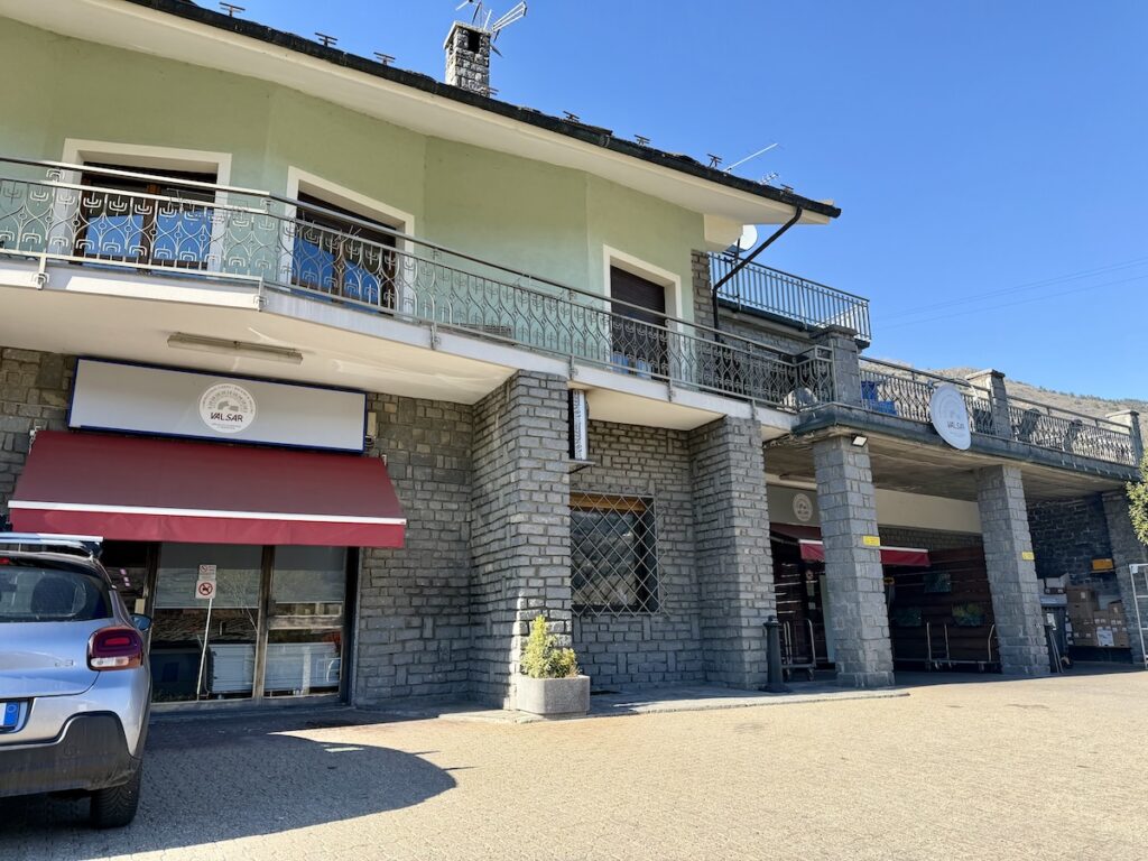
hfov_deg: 71.6
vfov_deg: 56.8
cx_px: 574
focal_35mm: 24
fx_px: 796
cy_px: 430
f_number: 1.78
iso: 80
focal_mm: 6.76
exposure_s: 1/1901
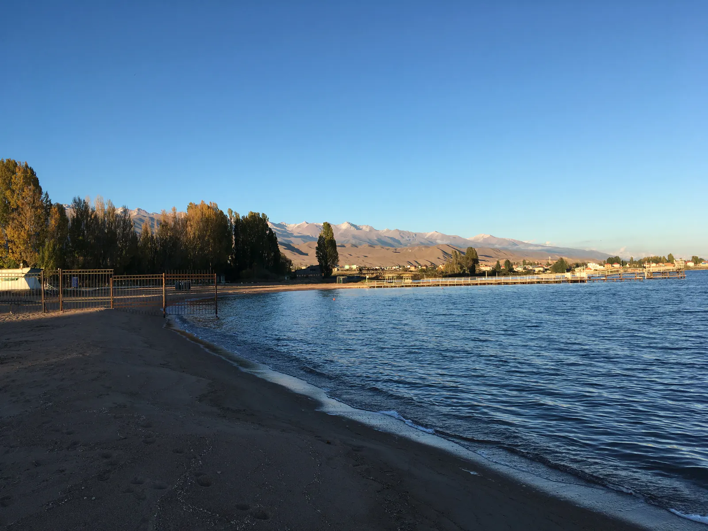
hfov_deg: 61.7
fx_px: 593
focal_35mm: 29
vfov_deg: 48.2
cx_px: 354
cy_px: 266
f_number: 2.2
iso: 25
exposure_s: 1/693
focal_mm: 4.15
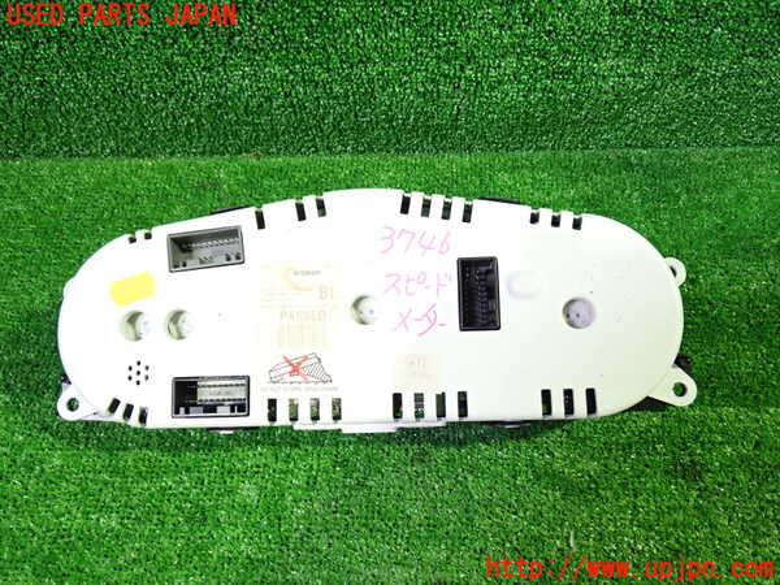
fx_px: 676
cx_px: 390
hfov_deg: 60.0
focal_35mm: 30
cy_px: 292
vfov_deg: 46.8
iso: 500
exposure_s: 1/30
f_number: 2.3
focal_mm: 5.4
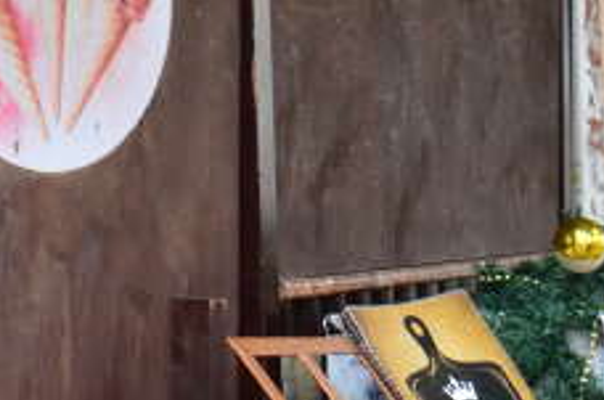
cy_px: 754
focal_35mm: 174
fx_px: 2913
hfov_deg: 11.3
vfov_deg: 7.6
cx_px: 951
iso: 200
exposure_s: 1/80
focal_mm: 22
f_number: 5.6
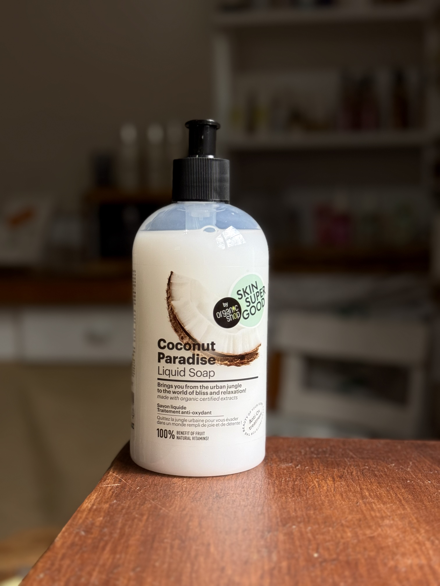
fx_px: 813
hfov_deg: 30.3
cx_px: 220
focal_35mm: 48
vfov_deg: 39.7
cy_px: 293
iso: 100
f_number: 1.78
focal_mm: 6.76
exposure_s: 1/121
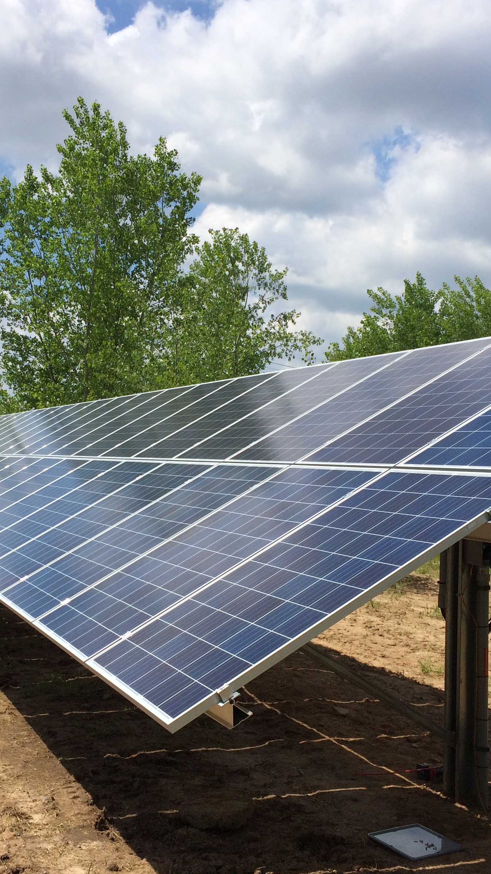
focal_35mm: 43
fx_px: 995
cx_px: 193
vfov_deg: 47.4
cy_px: 436
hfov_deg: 27.6
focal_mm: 4.15
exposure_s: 1/3731
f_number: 2.2
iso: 32
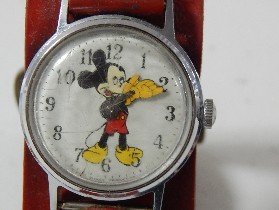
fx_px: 1443
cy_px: 121
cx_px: 130
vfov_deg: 8.3
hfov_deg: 11.0
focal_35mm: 179
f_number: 4.8
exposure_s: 1/20
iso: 400
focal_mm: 23.4
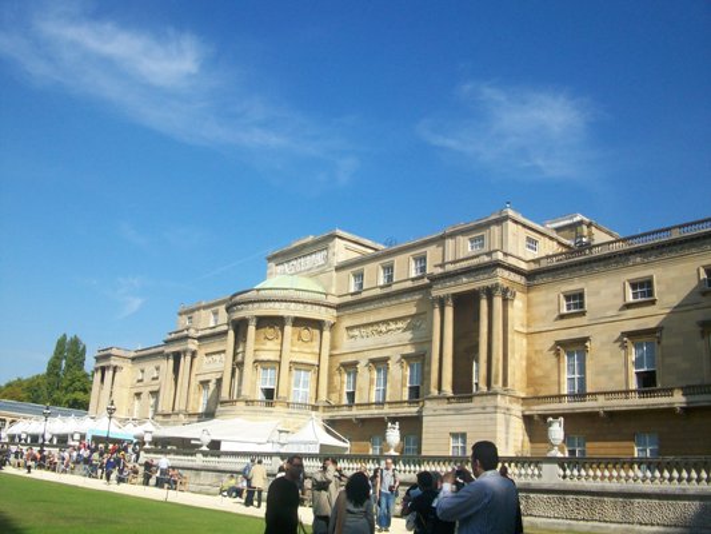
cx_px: 356
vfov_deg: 41.8
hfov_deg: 53.9
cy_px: 267
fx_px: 699
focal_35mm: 34
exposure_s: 1/397
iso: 80
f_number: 5.5
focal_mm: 5.7
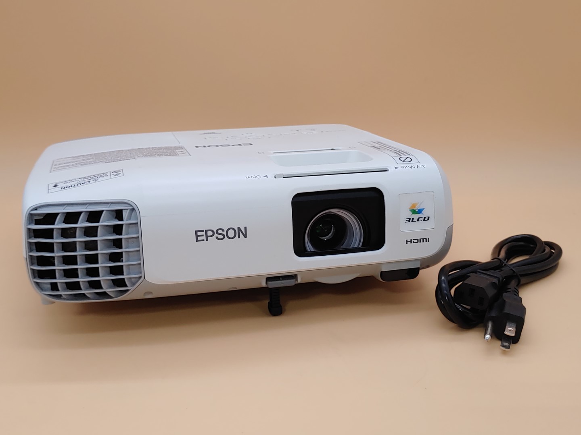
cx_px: 290
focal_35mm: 41
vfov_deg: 35.1
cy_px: 218
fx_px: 688
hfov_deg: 45.8
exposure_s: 1/120
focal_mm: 4.36
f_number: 1.8
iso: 50
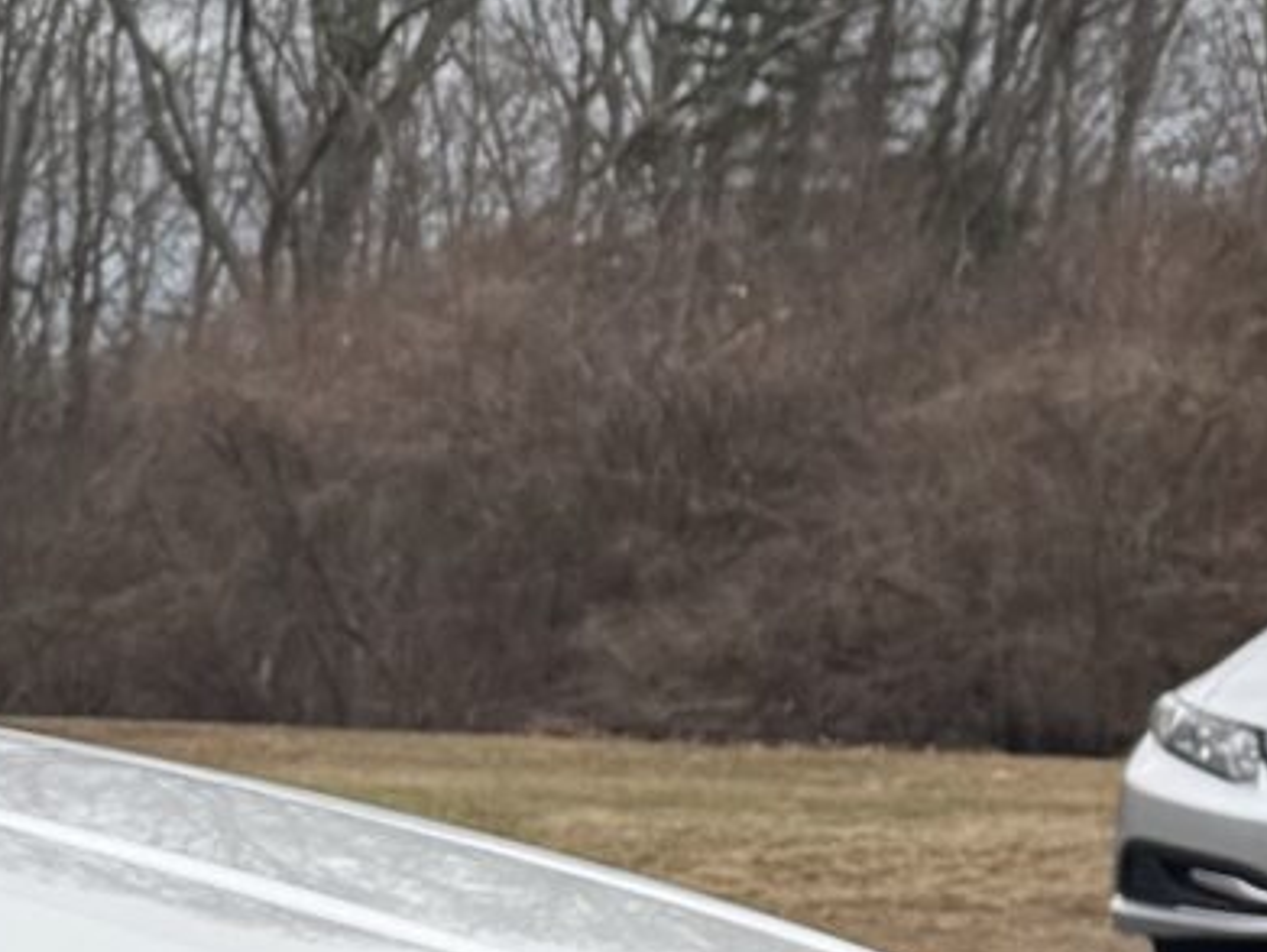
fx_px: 5752
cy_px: 1386
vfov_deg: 9.2
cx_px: -2067
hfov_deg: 10.3
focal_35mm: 157
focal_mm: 6.76
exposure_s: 1/1076
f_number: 1.78
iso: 80
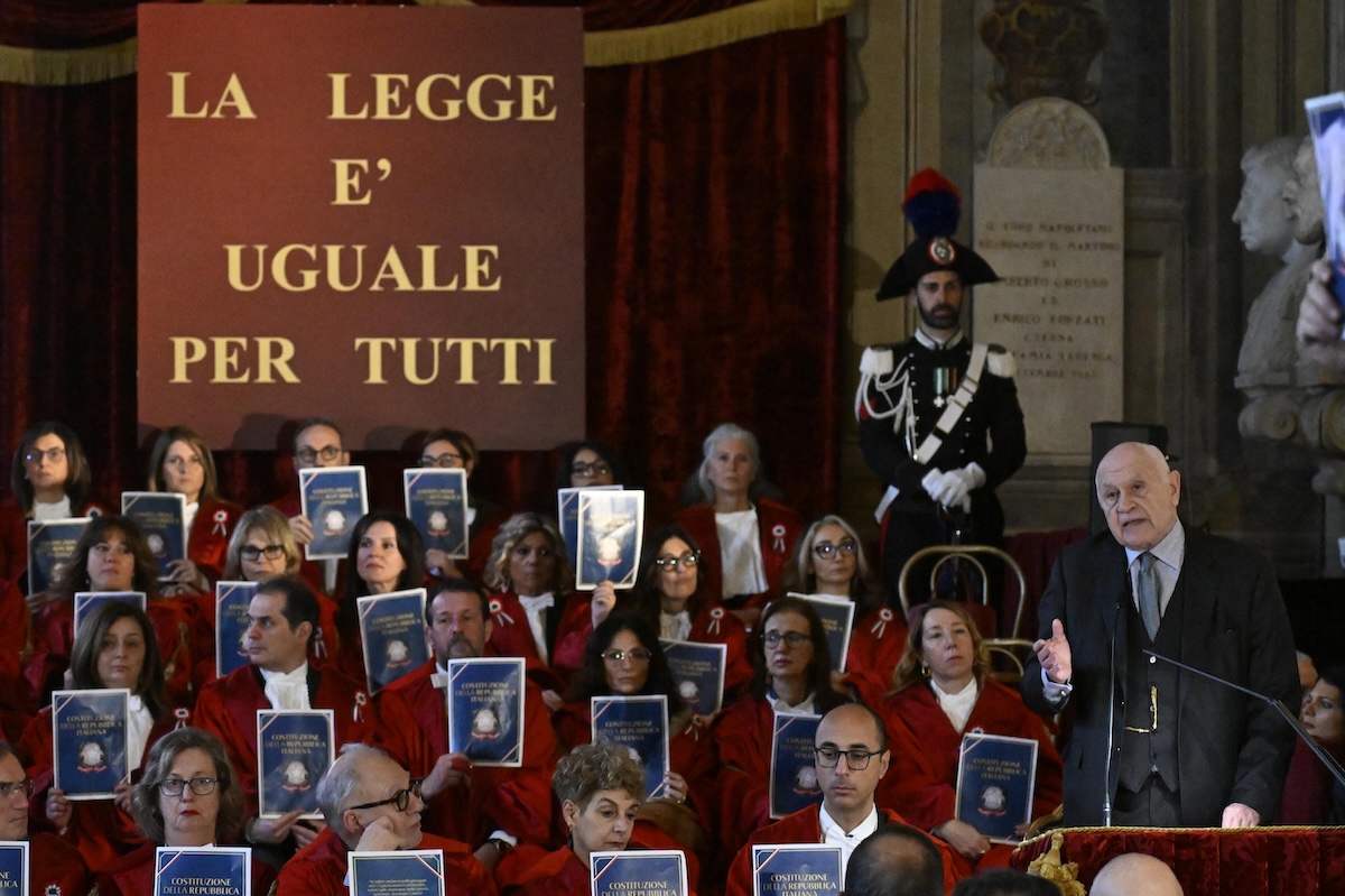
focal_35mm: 150
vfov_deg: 9.1
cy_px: 448
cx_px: 672
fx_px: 5602
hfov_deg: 13.7
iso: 10000
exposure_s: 1/250
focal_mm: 100
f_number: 4.5
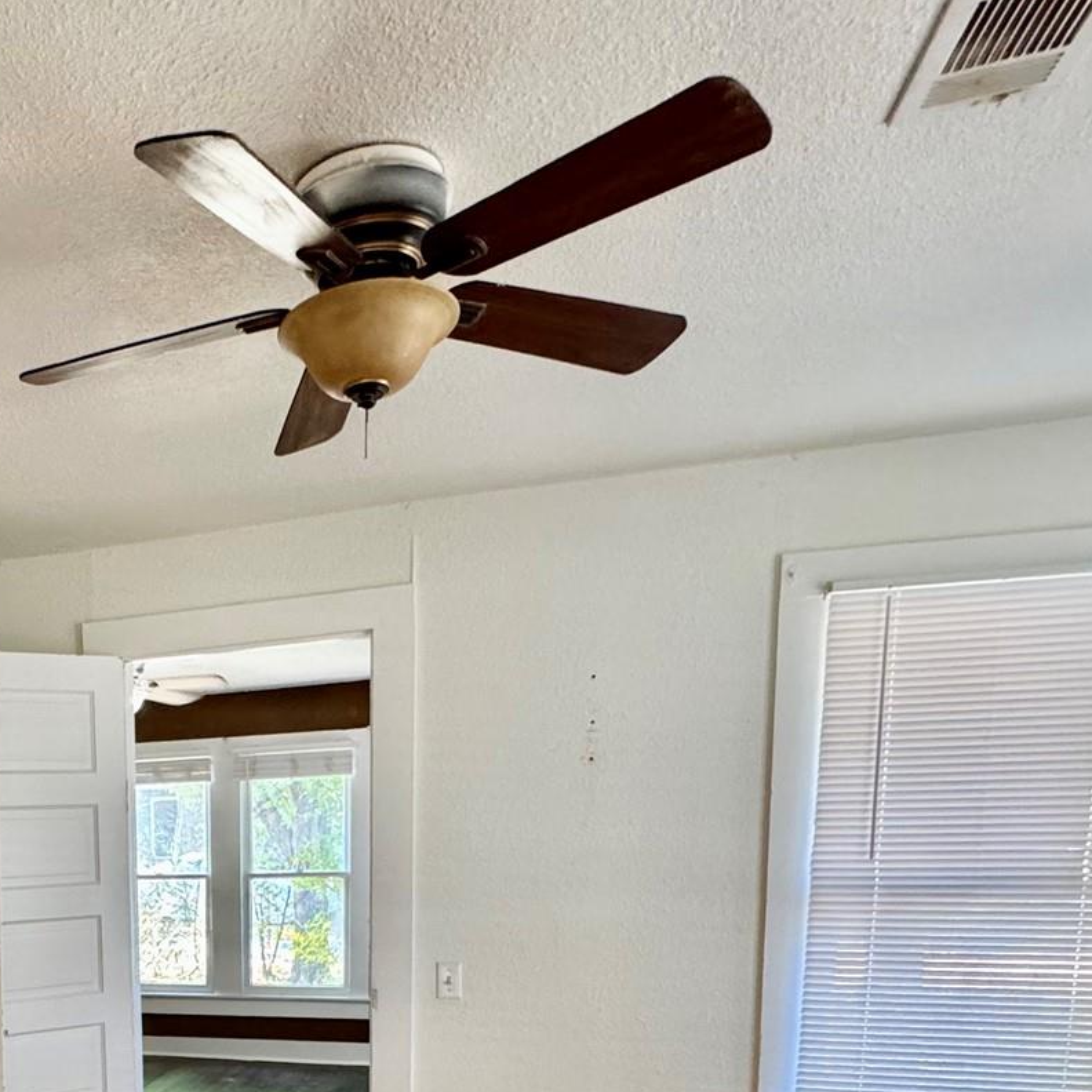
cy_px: 987
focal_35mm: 32
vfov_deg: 46.1
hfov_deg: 45.8
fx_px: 1142
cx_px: 90
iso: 250
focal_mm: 2.22
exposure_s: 1/60
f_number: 2.2
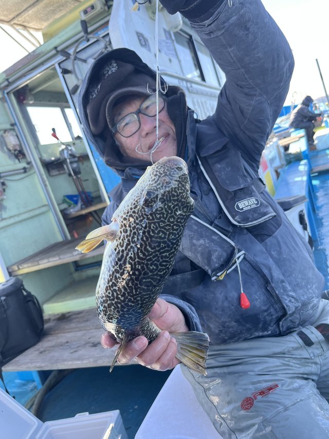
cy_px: 220
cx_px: 164
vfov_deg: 67.3
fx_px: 330
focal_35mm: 26
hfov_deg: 53.0
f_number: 1.6
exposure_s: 1/285
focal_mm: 5.1
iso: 50
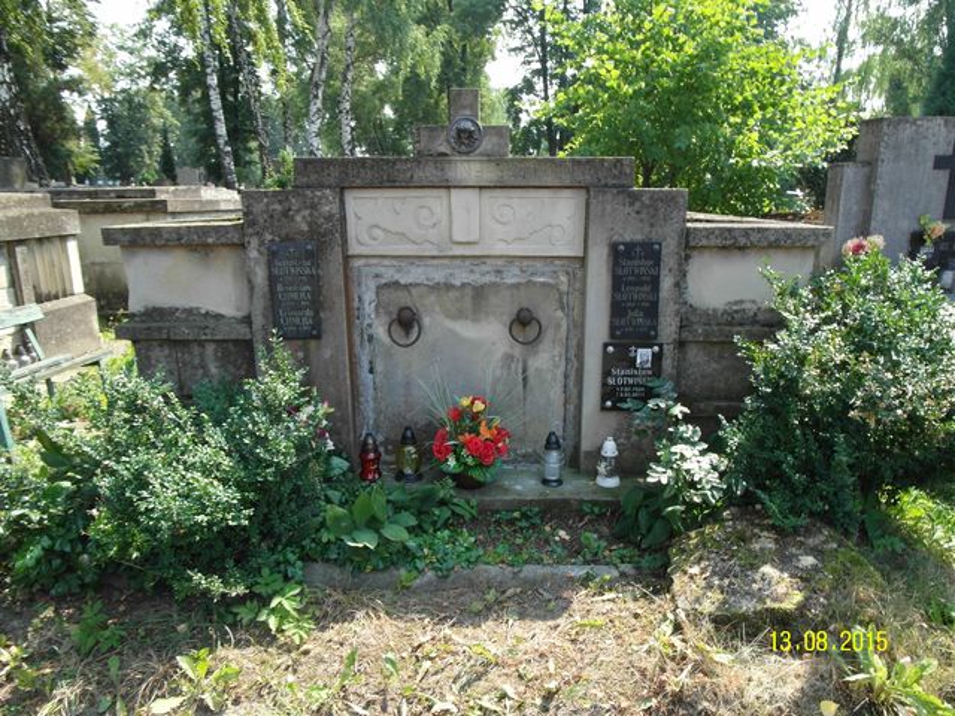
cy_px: 358
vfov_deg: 56.8
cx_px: 478
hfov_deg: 71.6
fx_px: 662
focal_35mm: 24
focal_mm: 5.2
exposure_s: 1/180
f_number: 3.4
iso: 80
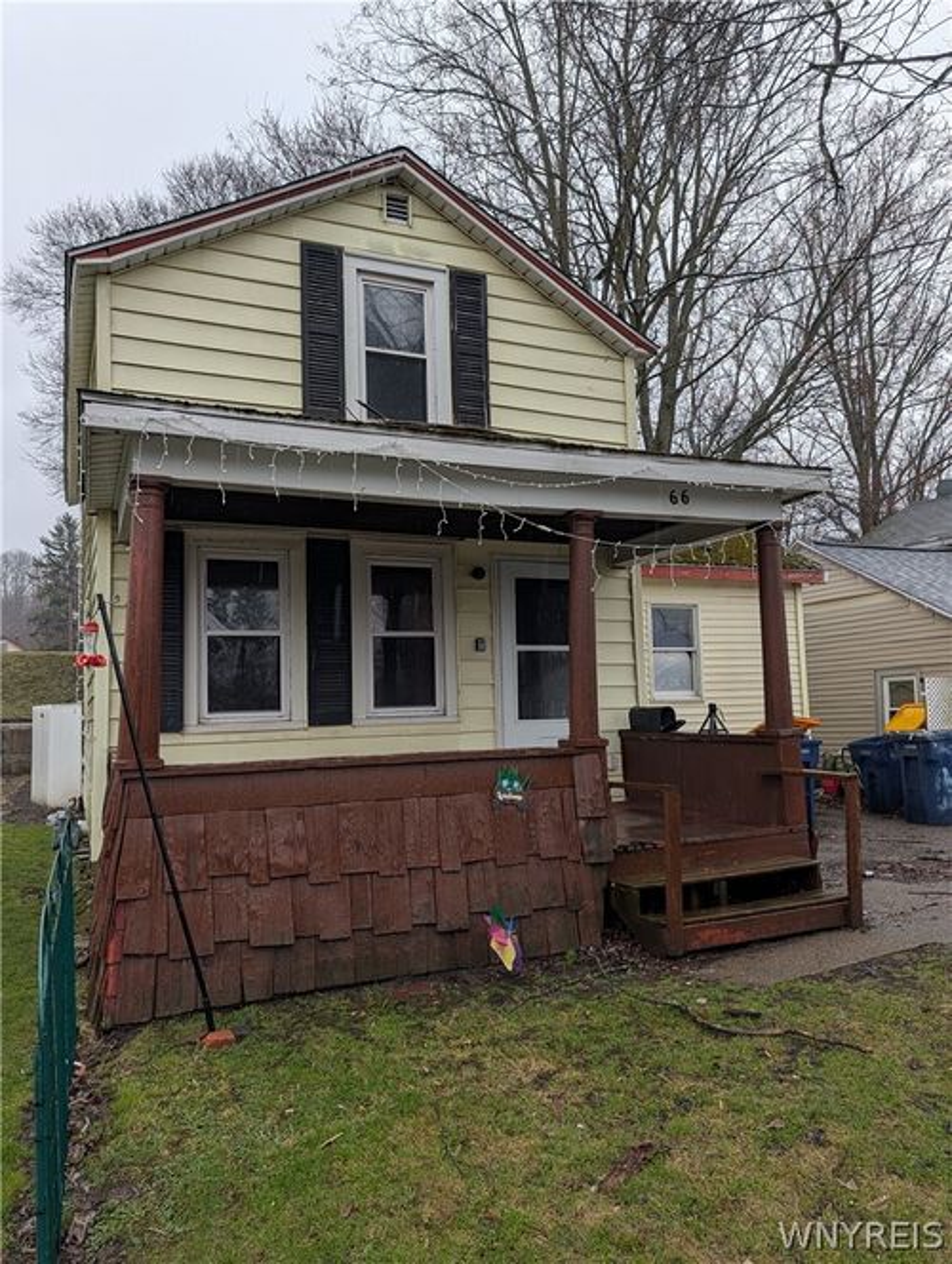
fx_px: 878
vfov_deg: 71.5
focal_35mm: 24
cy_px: 632
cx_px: 476
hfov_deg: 56.9
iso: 18
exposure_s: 1/216
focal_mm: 6.9
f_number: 1.68
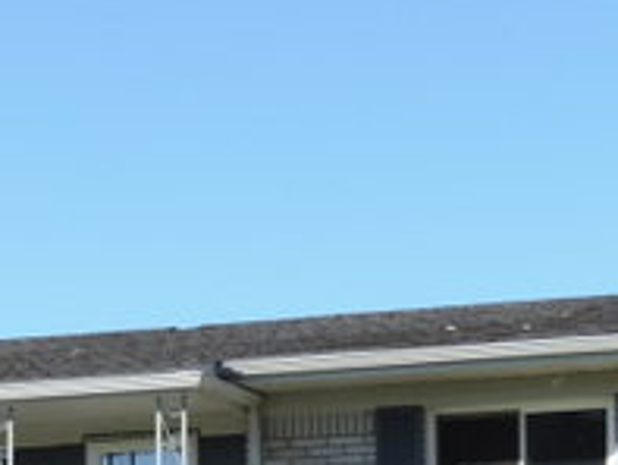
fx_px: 2787
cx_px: 100
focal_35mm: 156
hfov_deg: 12.6
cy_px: 632
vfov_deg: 9.3
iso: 80
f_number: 3.1
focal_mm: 5.3
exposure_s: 1/500
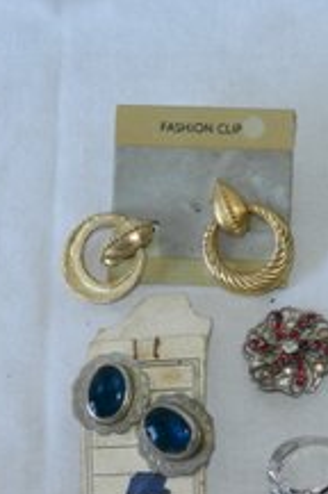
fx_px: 1535
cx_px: 361
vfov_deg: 18.3
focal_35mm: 112
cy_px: 288
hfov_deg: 12.0
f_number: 4.7
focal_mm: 12.1
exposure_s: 1/30
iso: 200
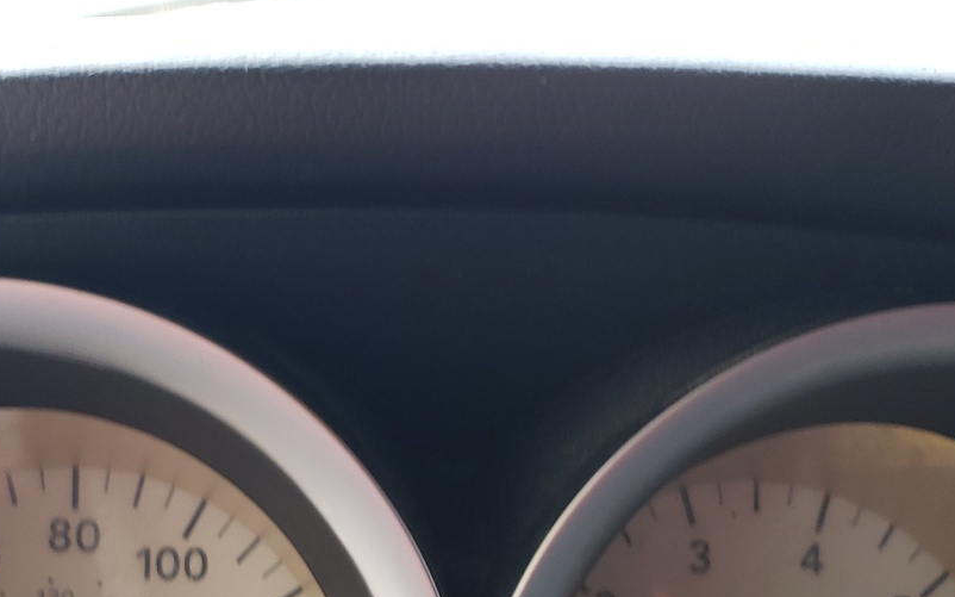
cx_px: 382
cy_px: 602
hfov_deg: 36.8
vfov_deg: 22.6
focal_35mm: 55
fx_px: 1431
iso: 61
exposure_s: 1/50
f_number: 1.5
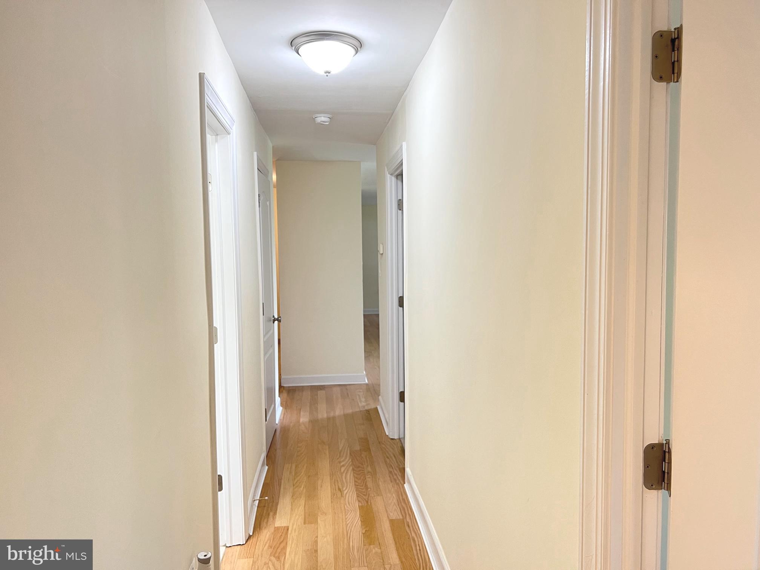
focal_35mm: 26
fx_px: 571
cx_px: 380
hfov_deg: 67.3
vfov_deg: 53.1
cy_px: 285
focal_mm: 5.7
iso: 200
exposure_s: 1/60
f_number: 1.5
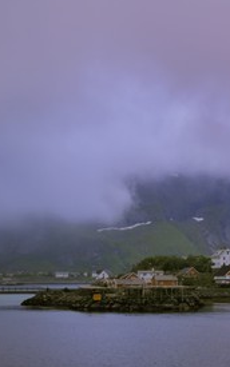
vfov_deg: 25.3
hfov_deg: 15.6
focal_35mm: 82
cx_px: 245
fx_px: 820
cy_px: 183
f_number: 2.8
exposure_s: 1/60
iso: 100
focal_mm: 35
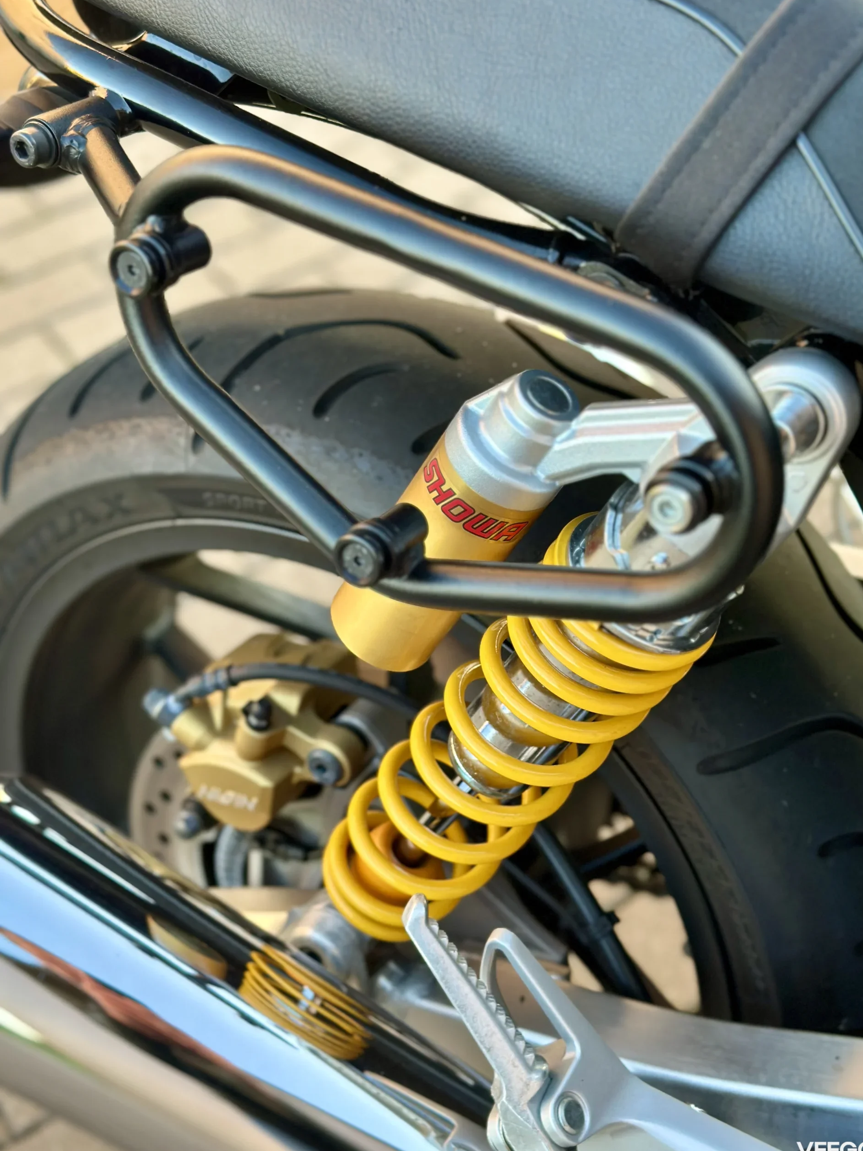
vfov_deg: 38.9
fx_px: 1629
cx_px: 440
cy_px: 576
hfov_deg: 29.7
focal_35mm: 49
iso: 125
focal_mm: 6.86
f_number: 1.78
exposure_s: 1/119
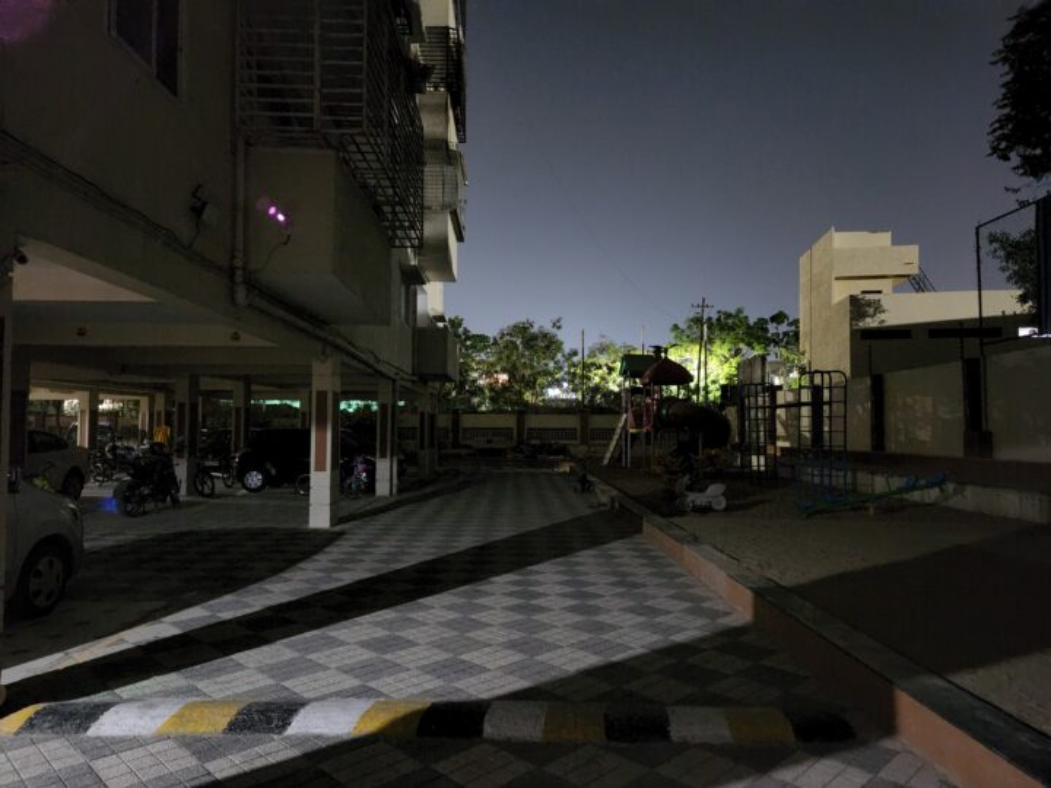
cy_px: 394
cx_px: 526
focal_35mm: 23
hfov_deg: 73.9
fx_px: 698
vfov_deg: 58.9
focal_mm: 5.4
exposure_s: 1/10
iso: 2500
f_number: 1.8
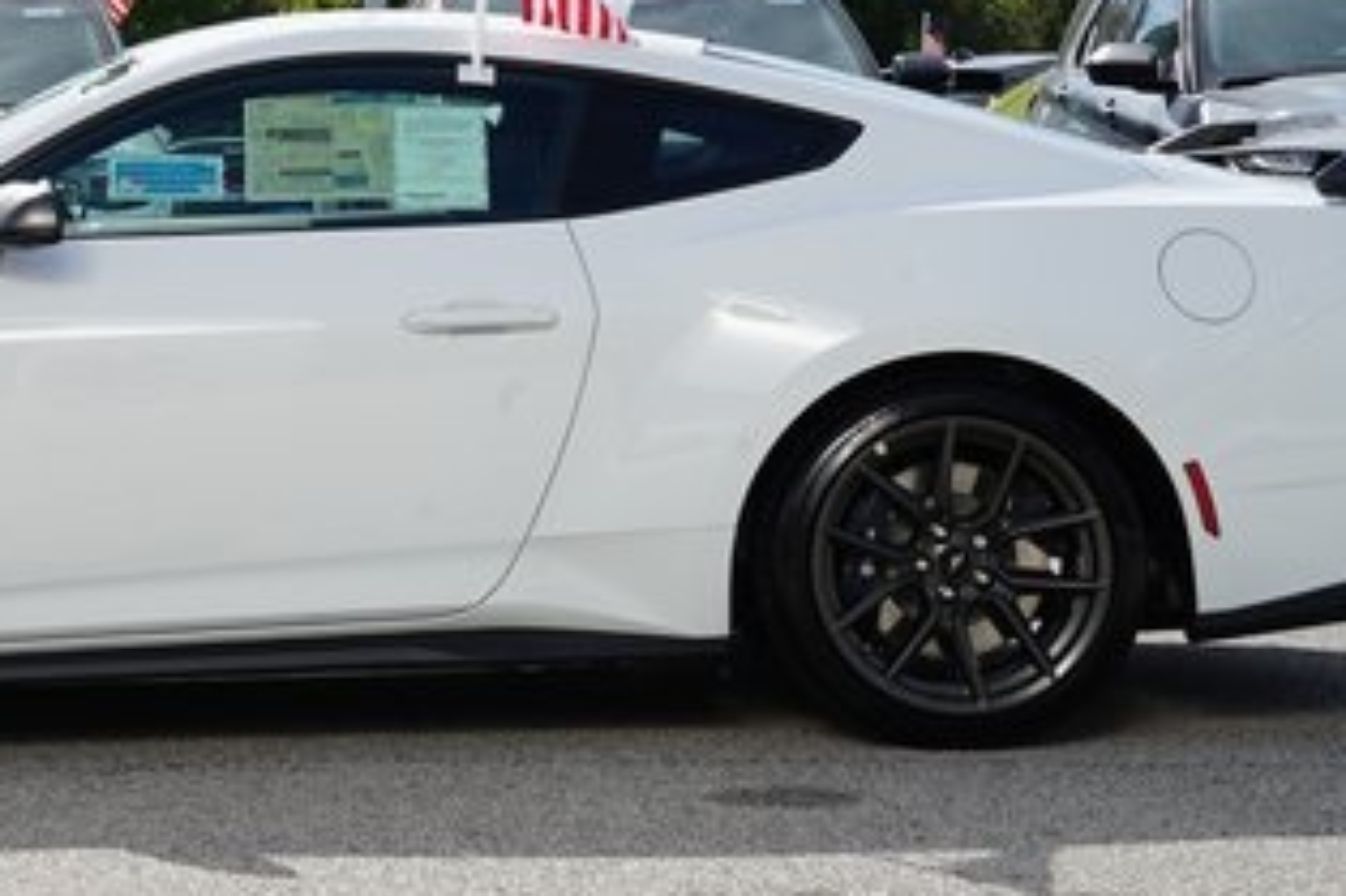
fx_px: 4036
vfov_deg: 12.6
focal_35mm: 108
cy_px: 238
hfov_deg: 18.7
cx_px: 223
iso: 100
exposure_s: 1/100
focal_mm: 53
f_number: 14
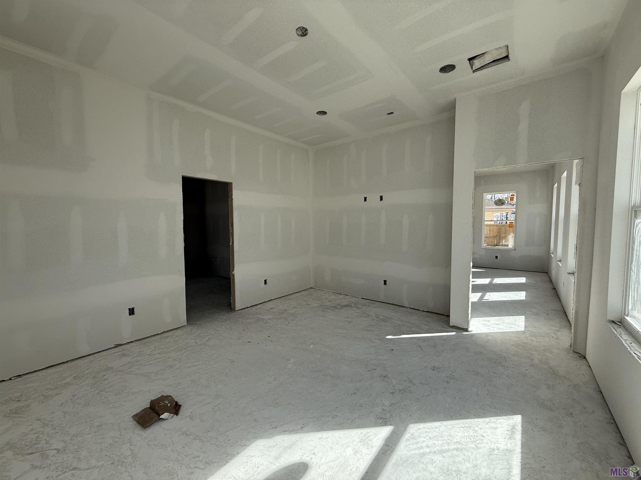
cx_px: 320
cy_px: 240
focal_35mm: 14
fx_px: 259
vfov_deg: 85.7
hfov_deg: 102.1
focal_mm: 2.22
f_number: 2.2
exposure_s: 1/419
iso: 64
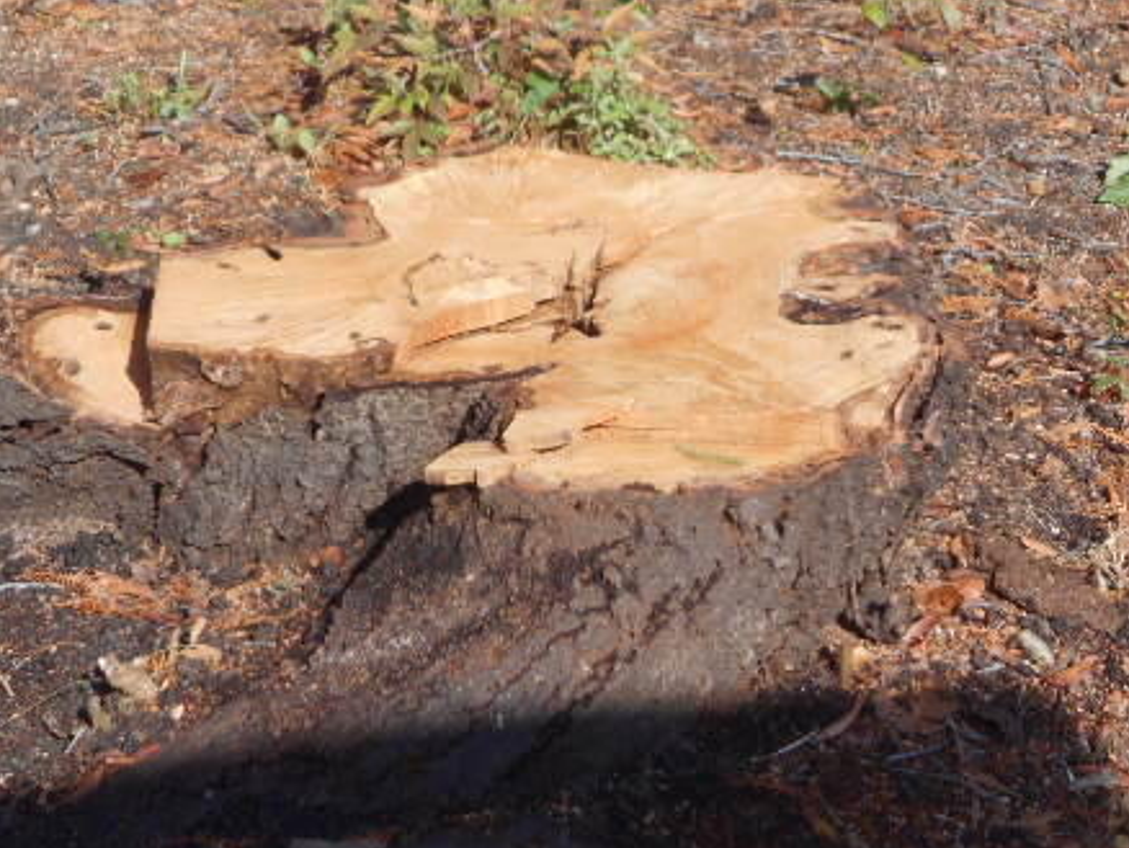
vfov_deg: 13.3
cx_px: 531
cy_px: 361
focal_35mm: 111
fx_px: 3622
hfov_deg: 17.7
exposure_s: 1/250
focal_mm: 13.5
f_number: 5.8
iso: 80
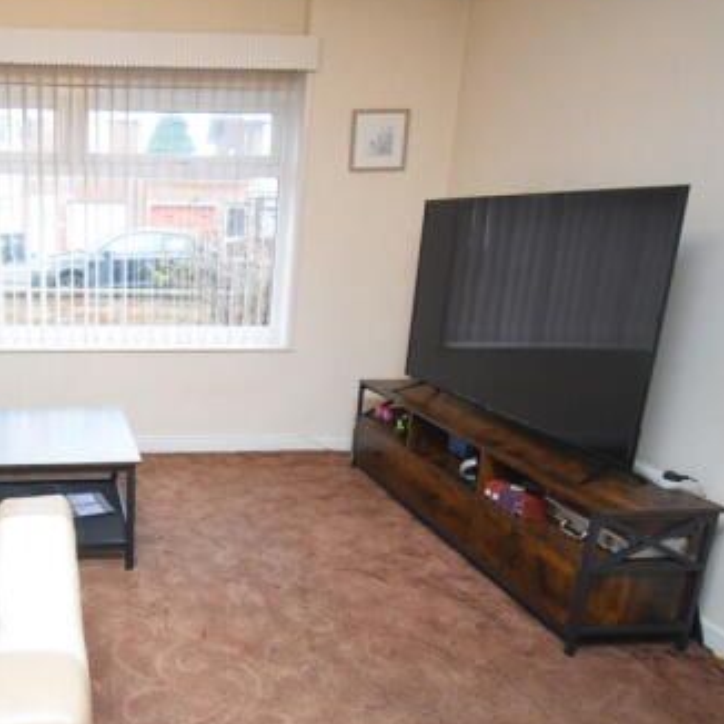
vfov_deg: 54.7
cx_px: 119
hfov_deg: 50.7
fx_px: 696
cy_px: 416
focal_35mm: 29
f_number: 4.8
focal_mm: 11.5
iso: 2200
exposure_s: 1/60
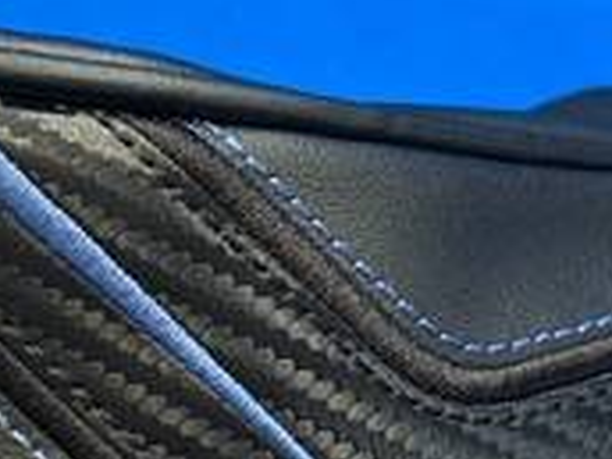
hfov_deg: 20.2
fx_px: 1715
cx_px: 356
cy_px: 427
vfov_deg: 15.1
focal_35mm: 97
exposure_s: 1/60
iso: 200
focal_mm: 4.25
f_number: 1.8
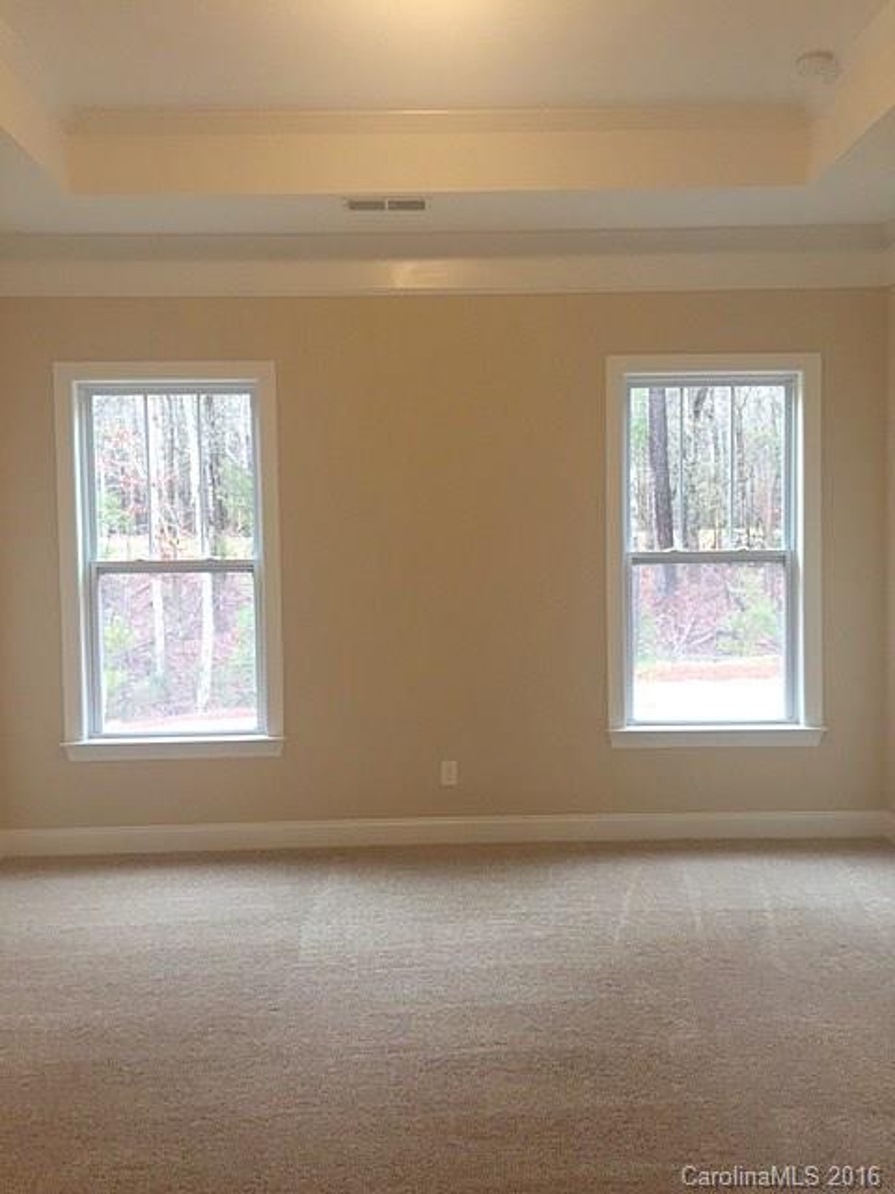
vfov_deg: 61.7
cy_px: 597
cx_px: 448
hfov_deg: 48.2
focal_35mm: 29
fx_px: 1000
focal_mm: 4.15
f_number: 2.2
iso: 80
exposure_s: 1/30
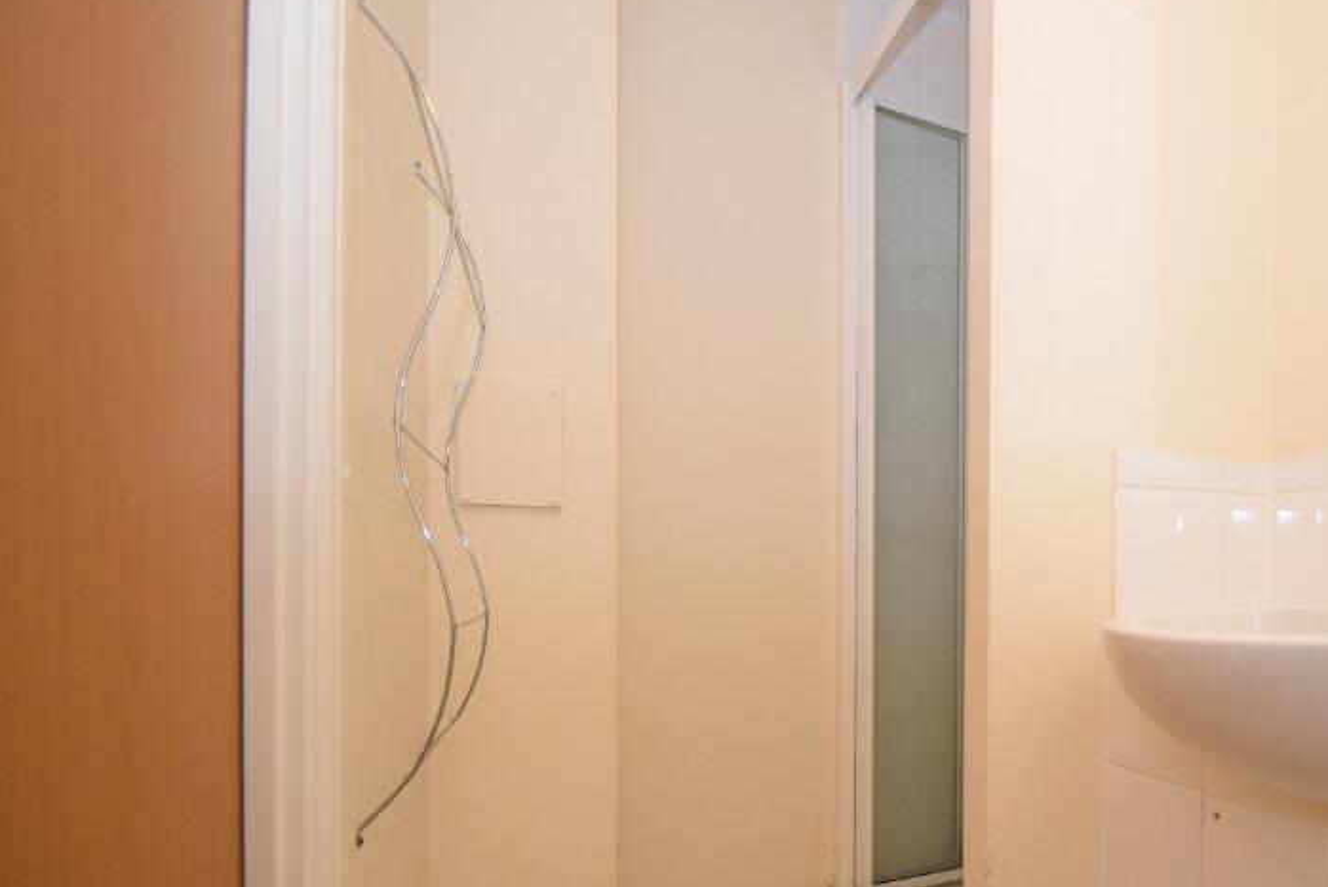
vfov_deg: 56.5
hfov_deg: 75.1
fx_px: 812
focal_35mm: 22
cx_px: 927
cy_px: 564
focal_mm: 10
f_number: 3.5
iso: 900
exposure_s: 1/60
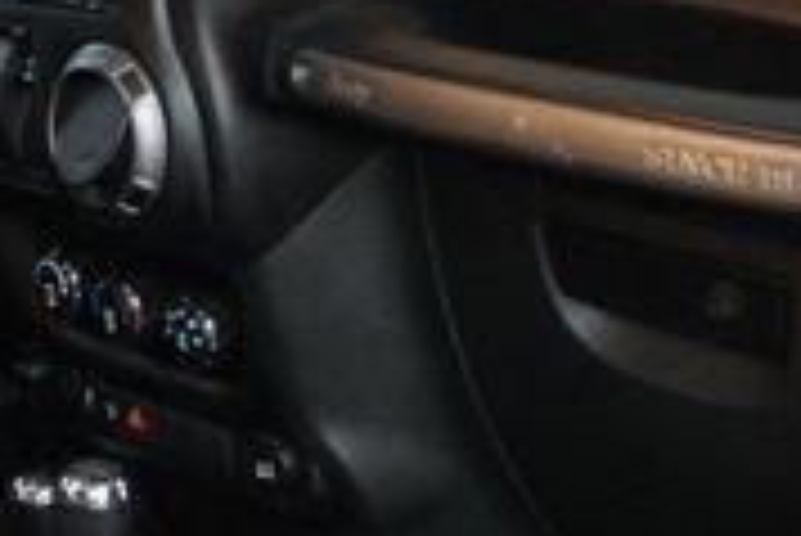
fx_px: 2160
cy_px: 500
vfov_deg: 14.0
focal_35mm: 97
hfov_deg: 20.8
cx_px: 176
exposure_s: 1/20
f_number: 3.5
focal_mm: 18
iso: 1600
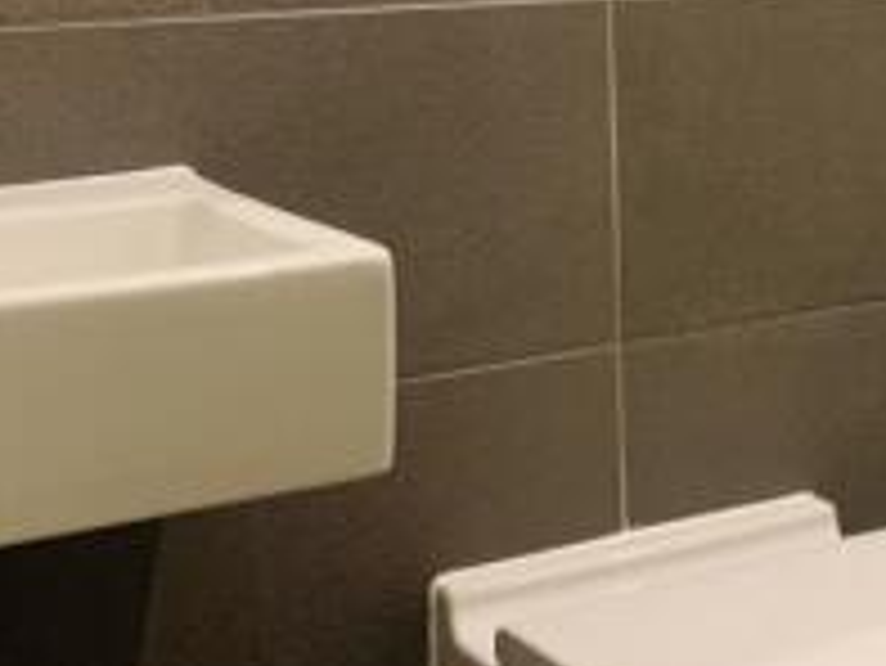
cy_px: -11
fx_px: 1972
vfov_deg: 18.6
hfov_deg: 23.9
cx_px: 938
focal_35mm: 77
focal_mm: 4.25
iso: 250
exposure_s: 1/50
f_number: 1.8
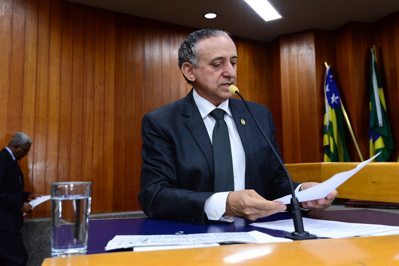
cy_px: 133
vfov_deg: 37.9
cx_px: 200
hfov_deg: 54.4
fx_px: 388
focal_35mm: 35
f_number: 5.6
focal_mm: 35
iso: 2500
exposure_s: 1/60
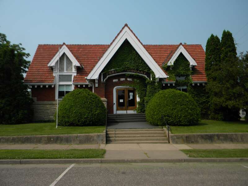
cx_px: 124
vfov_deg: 49.7
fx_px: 201
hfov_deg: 63.4
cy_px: 93
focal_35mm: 28
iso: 80
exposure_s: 1/374
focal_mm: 5
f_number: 7
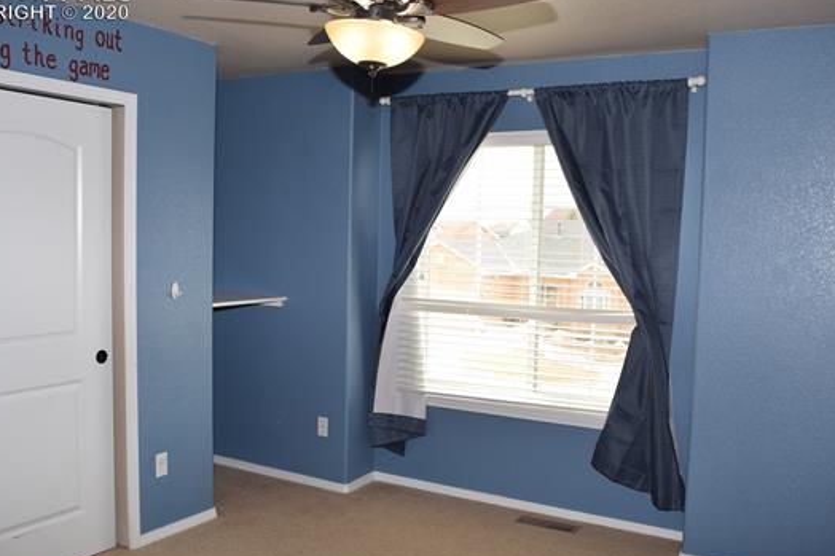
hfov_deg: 57.2
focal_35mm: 33
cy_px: 305
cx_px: 443
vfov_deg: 39.9
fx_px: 765
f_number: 6.3
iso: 400
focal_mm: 18
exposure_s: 1/160
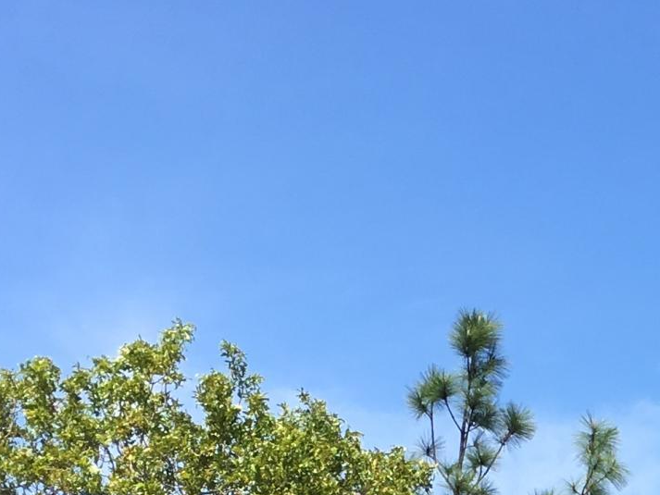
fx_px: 2326
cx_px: 834
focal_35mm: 122
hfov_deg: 15.4
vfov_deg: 11.1
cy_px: 981
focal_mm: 4.15
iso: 25
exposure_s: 1/1148
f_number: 2.2
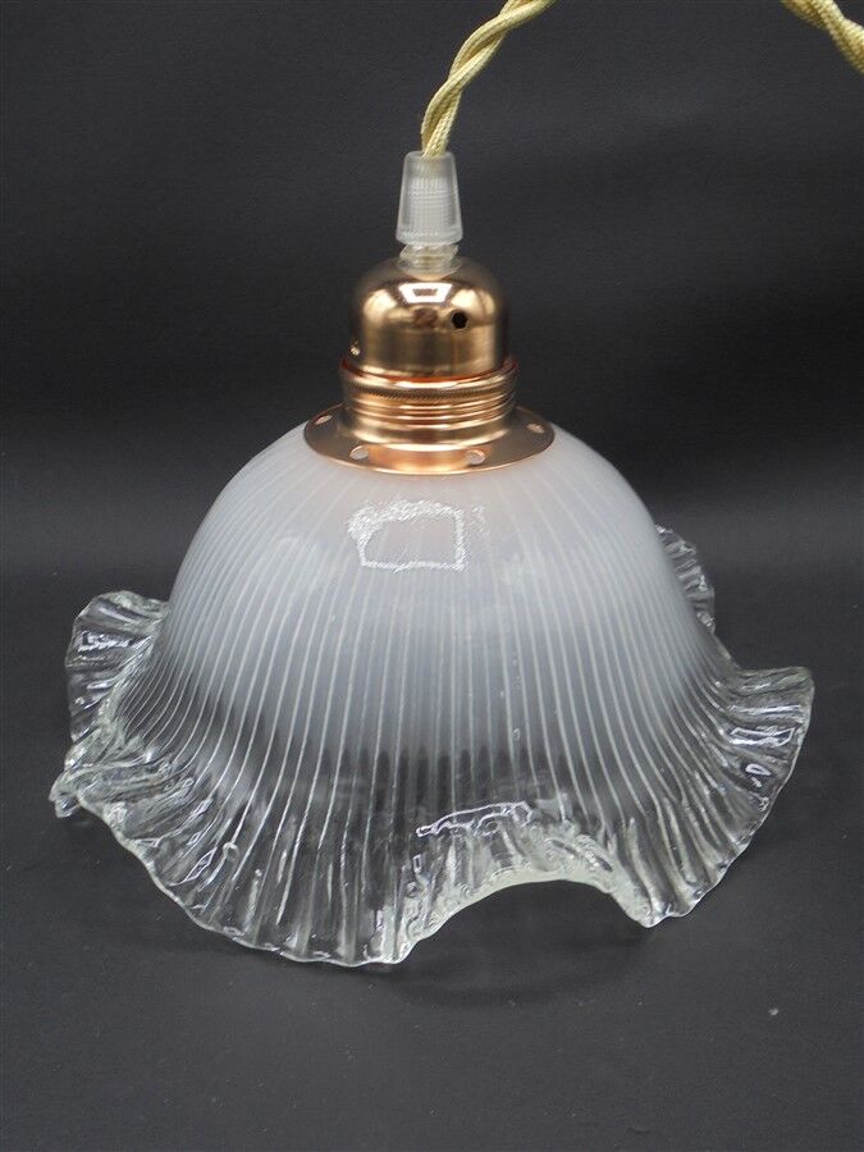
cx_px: 432
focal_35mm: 38
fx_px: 1265
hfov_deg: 37.7
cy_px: 576
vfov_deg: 49.0
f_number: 4.2
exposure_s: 1/30
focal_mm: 6.9
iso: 100
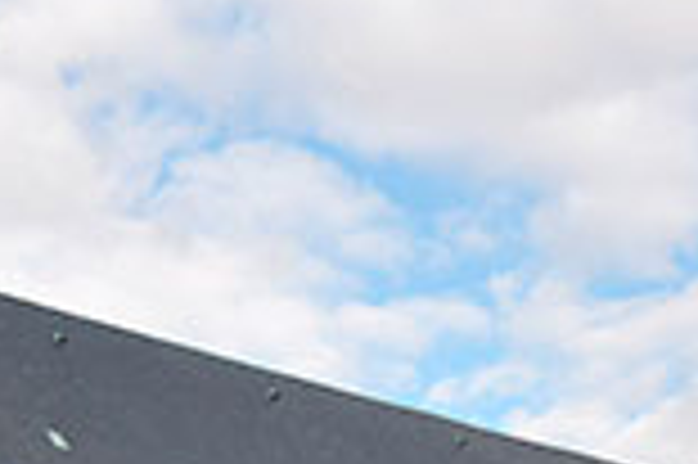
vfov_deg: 14.6
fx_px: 1771
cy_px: 514
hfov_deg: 22.2
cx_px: 203
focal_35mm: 91
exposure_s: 1/100
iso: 200
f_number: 10
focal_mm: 21
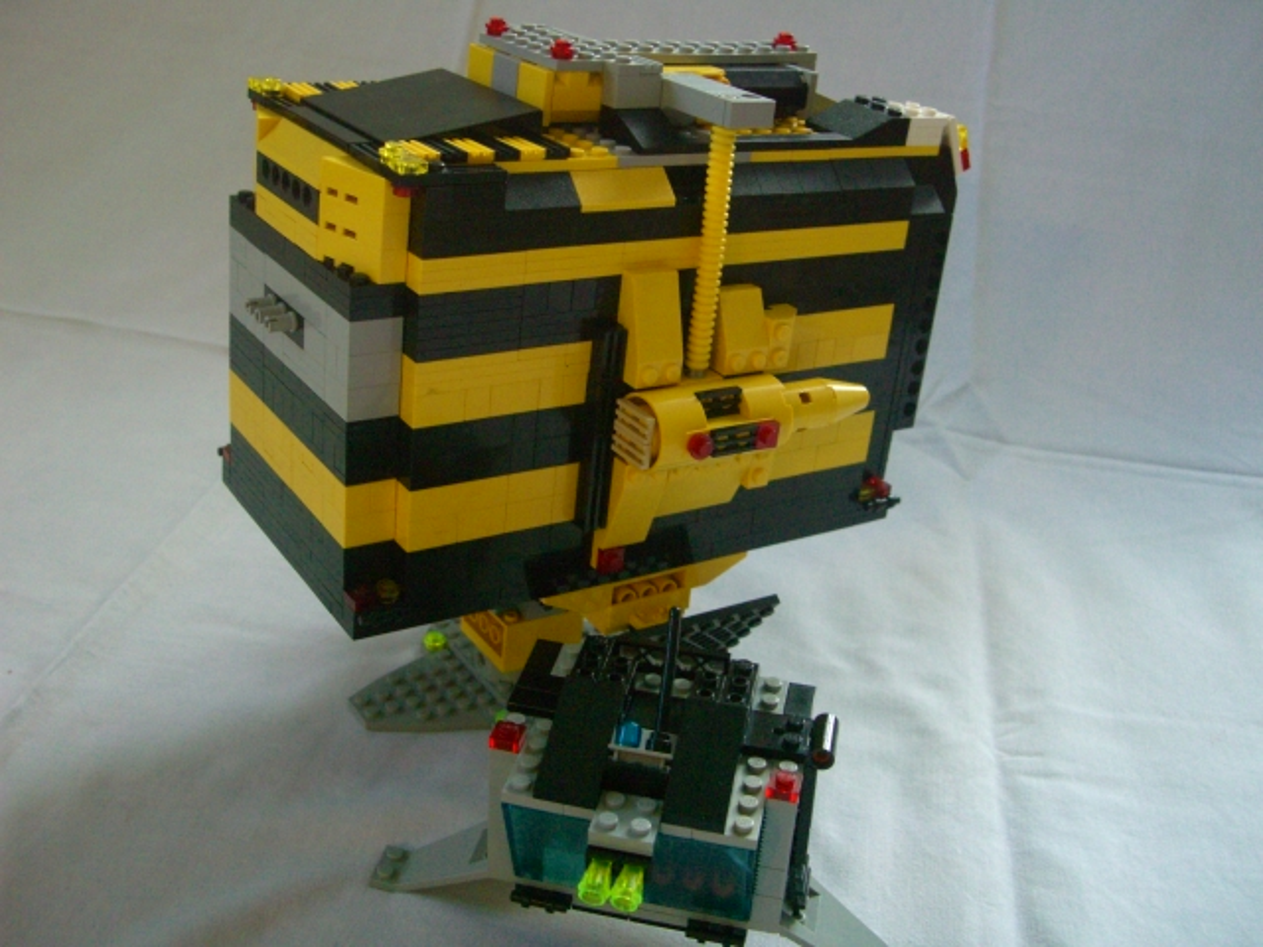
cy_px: 474
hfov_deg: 49.0
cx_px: 632
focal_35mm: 38
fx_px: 1386
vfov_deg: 37.7
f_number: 2.8
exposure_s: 1/100
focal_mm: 7.9
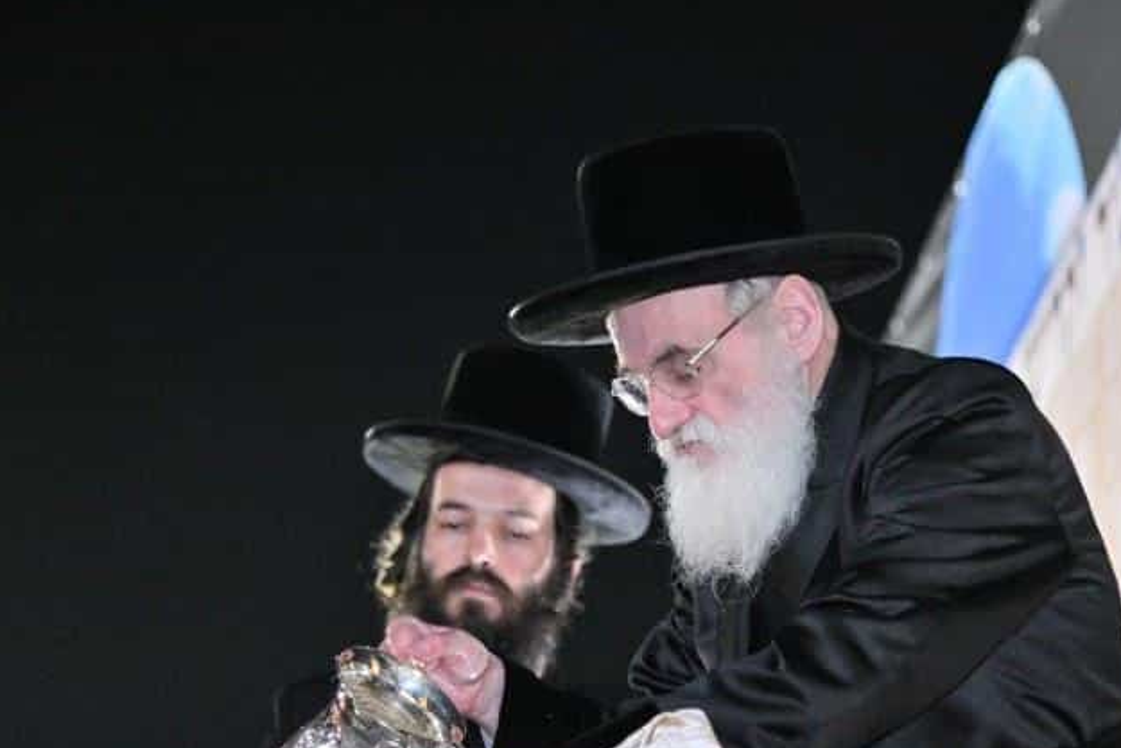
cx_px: 656
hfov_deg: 11.9
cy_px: 521
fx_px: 5357
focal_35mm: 172
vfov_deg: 8.0
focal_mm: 105
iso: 1600
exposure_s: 1/160
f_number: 4
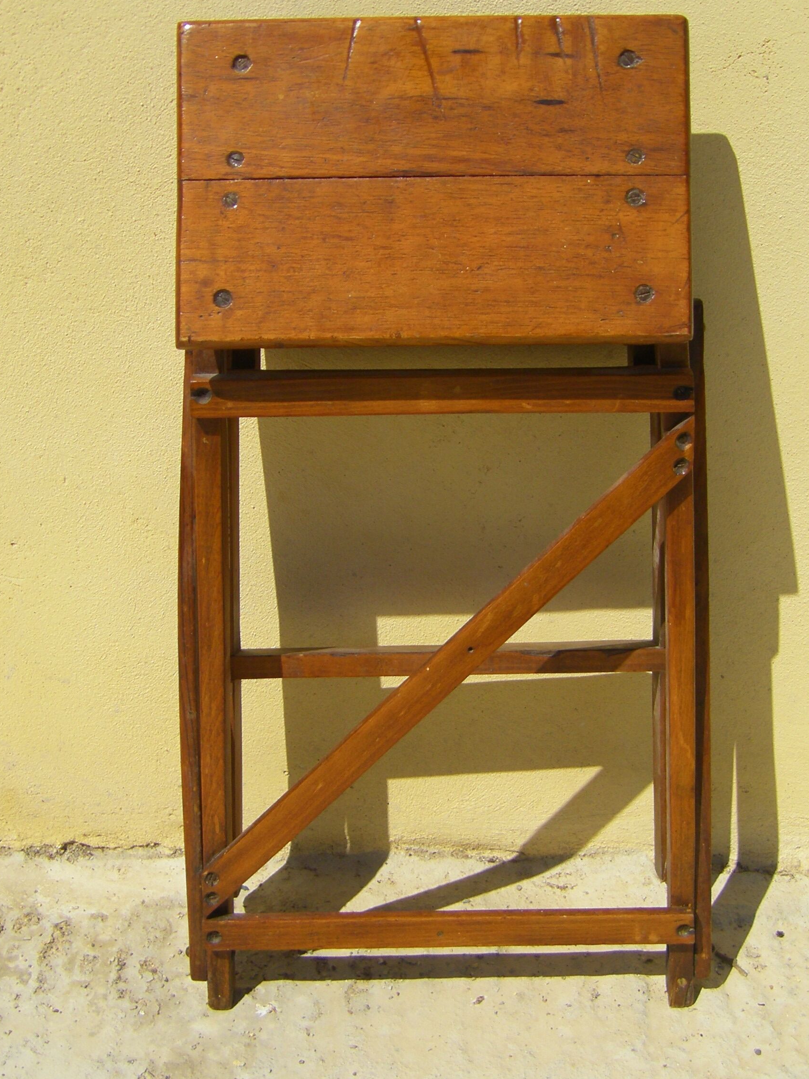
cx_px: 435
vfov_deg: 34.9
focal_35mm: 55
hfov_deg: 26.5
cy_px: 553
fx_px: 1714
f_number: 7
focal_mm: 6.3
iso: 64
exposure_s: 1/400
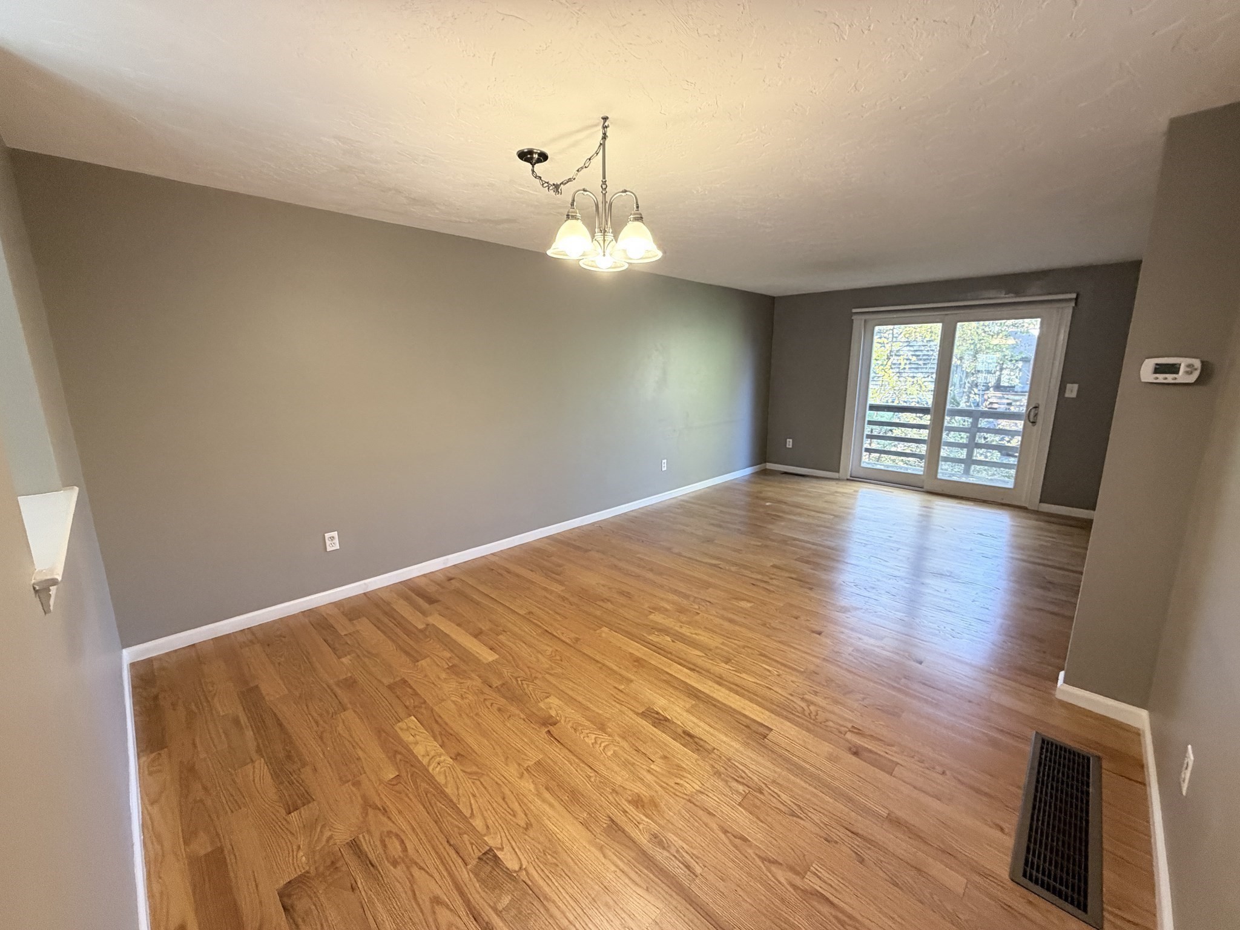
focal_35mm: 14
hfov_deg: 102.1
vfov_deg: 85.7
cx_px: 620
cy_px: 465
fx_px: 502
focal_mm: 2.22
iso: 320
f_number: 2.2
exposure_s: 1/60
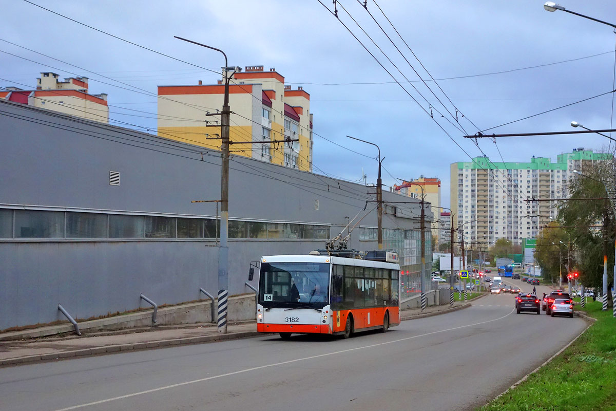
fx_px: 1044
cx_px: 308
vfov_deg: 22.3
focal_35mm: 61
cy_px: 206
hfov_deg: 32.9
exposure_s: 1/500
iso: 640
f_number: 3.5
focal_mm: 22.49
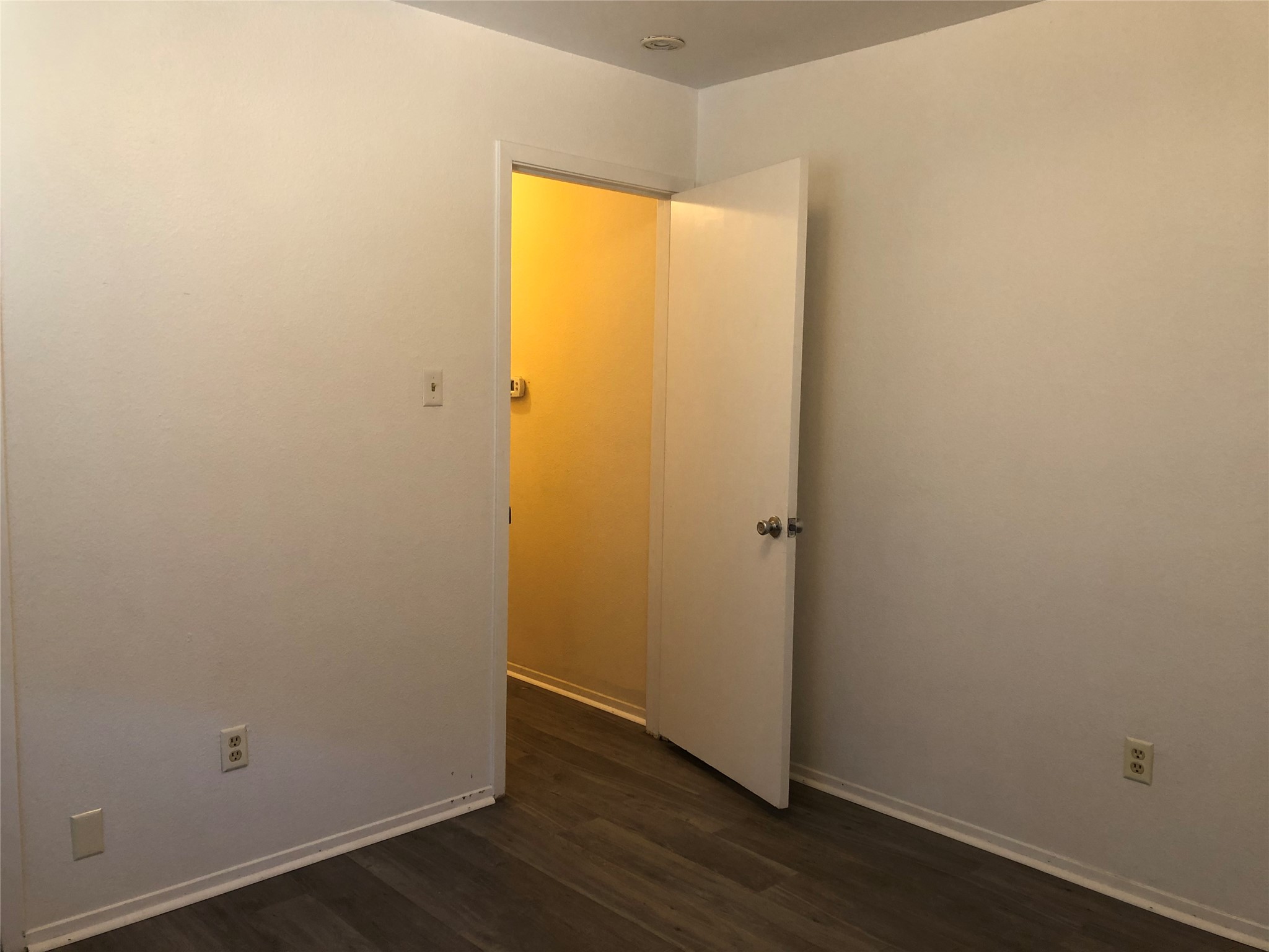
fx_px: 1026
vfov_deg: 49.7
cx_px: 634
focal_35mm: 28
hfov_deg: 63.4
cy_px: 476
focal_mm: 3.99
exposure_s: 1/15
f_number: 1.8
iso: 40
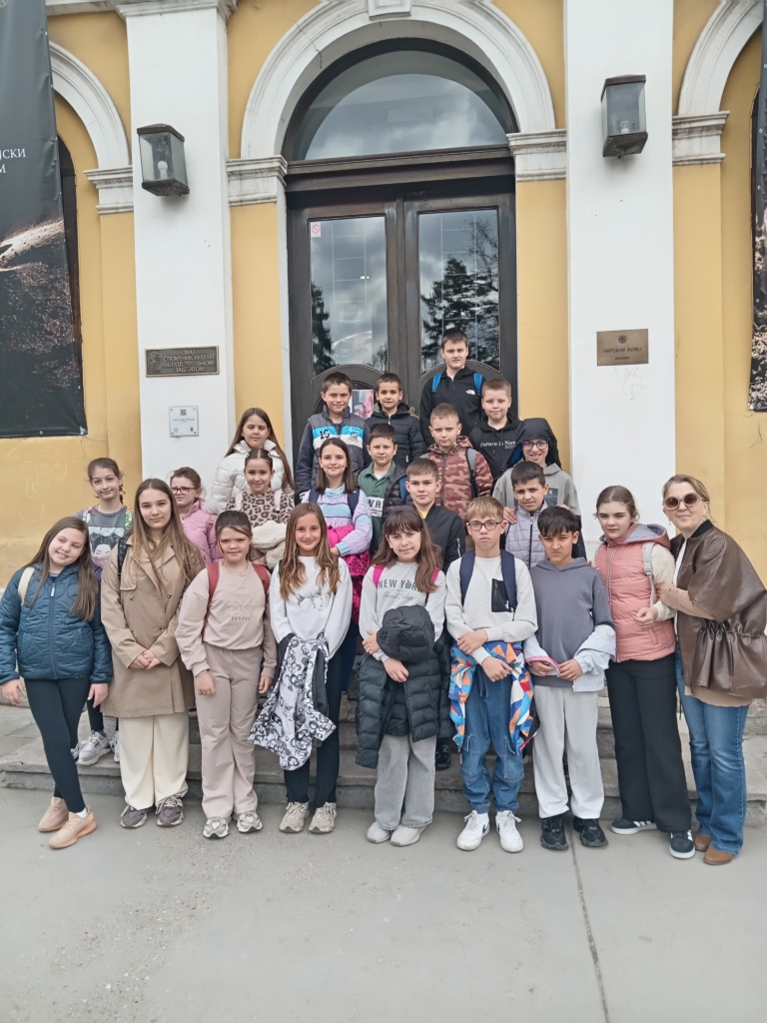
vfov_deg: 69.4
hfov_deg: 54.9
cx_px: 384
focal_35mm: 25
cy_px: 512
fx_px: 739
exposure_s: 1/204
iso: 102
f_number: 1.8
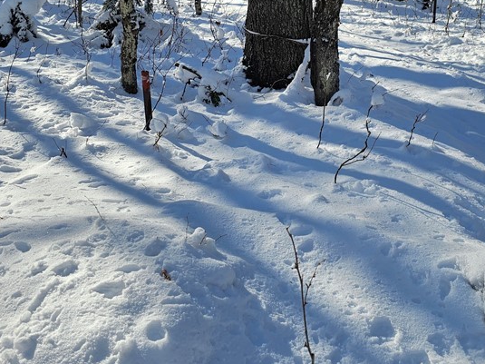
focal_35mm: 44
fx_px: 616
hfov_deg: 42.2
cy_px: 74
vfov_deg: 32.0
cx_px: 333
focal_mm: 6.3
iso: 10
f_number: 1.7
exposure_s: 1/435
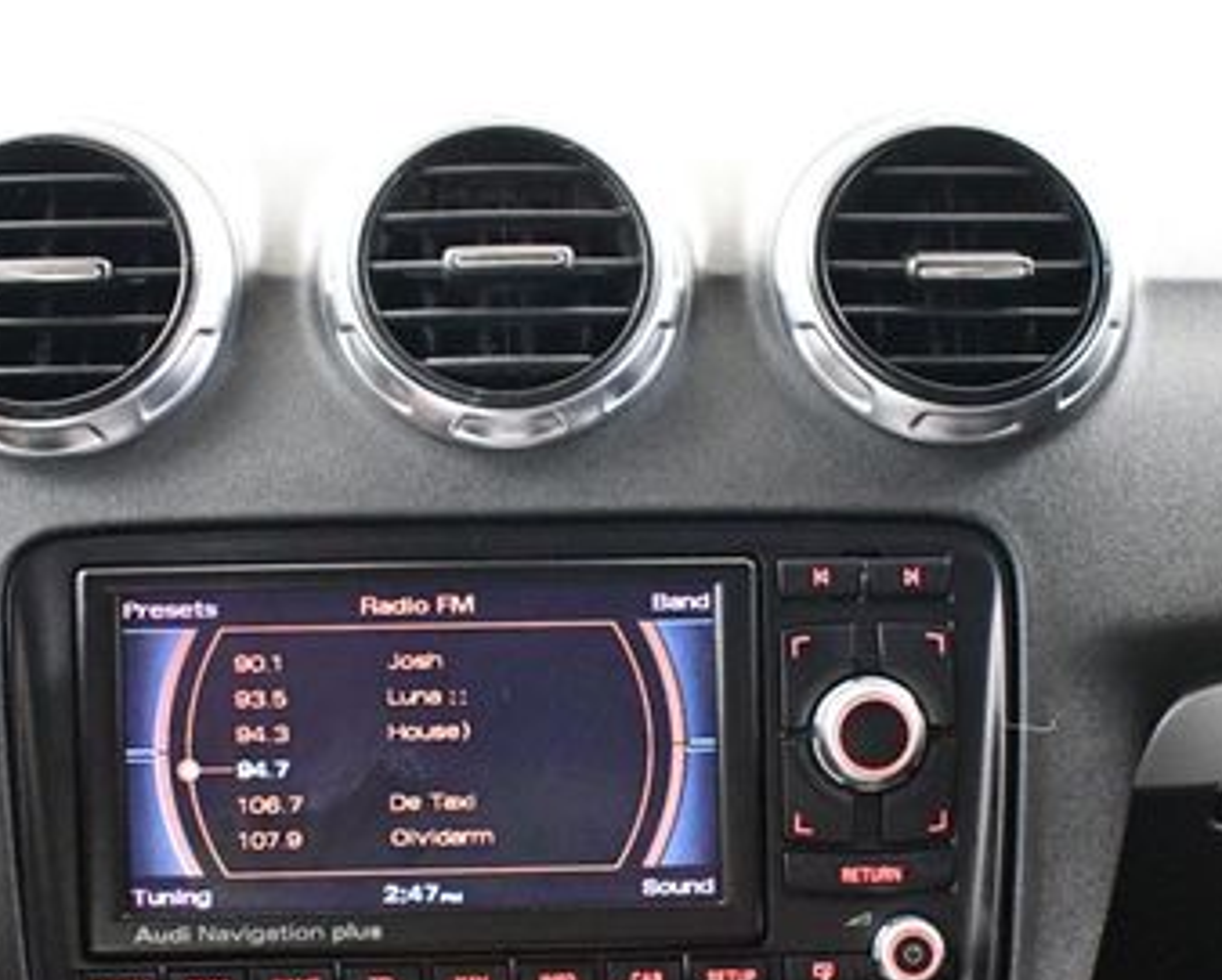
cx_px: 607
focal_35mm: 64
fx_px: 2317
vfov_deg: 23.6
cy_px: 759
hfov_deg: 29.5
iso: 10000
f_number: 3.5
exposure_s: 1/60
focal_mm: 18
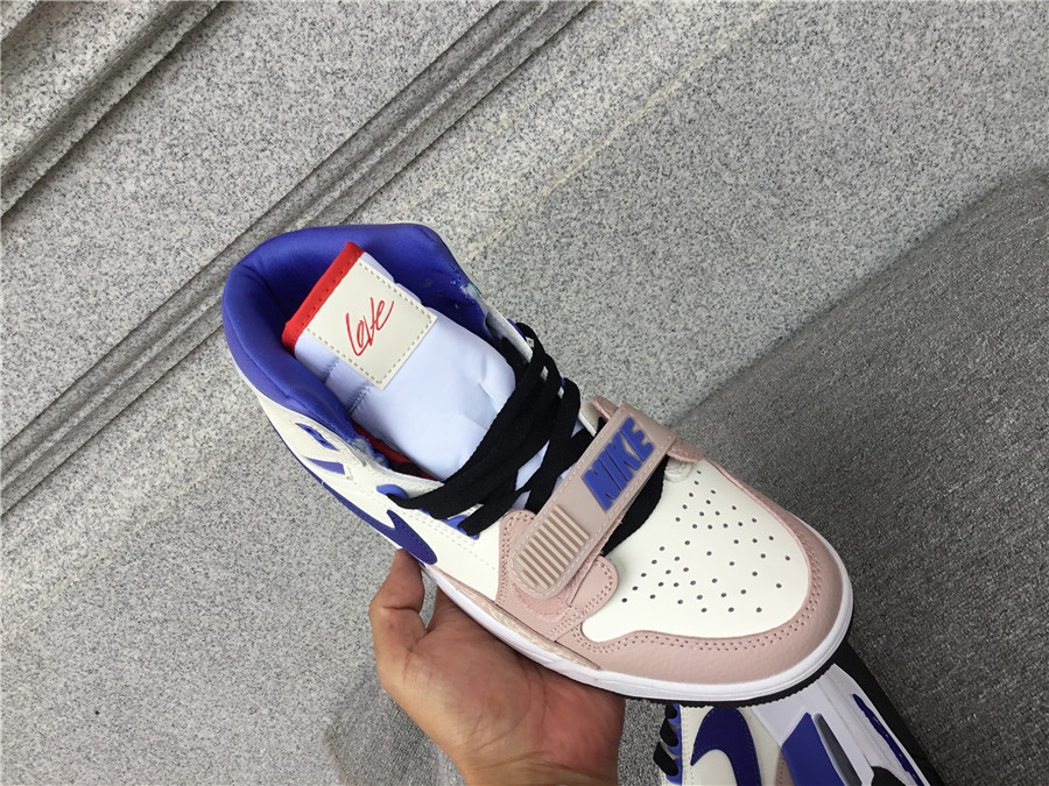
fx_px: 939
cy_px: 393
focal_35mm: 31
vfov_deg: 45.4
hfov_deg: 58.4
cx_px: 524
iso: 25
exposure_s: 1/220
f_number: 2.4
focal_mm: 3.3
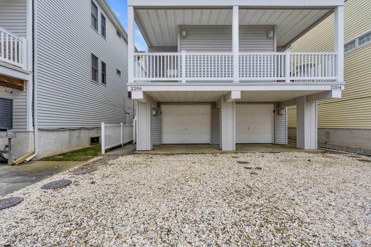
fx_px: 165
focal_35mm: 16
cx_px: 186
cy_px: 124
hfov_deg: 96.7
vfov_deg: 73.7
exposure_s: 1/400
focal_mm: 16
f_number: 8
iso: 200
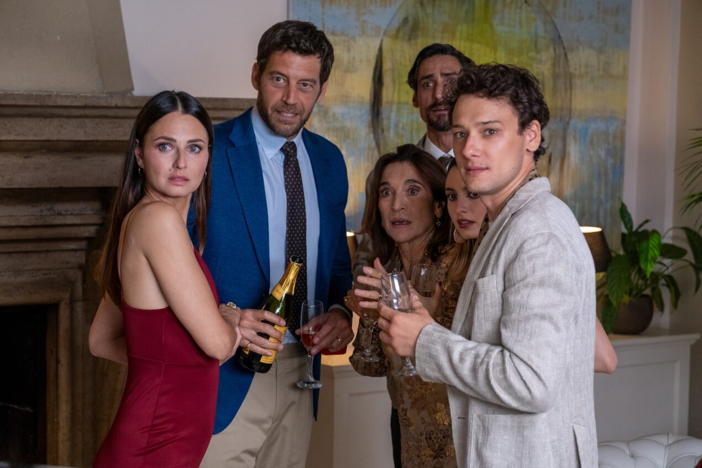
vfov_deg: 16.5
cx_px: 351
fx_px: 1619
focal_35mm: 83
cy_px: 234
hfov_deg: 24.5
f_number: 4
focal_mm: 55
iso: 1250
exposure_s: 1/125
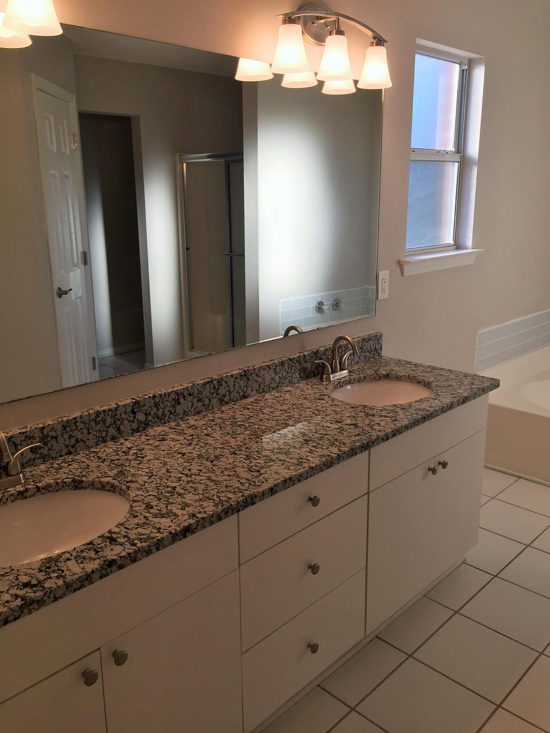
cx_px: 275
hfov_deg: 48.2
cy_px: 366
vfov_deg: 61.7
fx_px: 614
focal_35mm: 29
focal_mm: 4.15
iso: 32
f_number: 2.2
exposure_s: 1/225
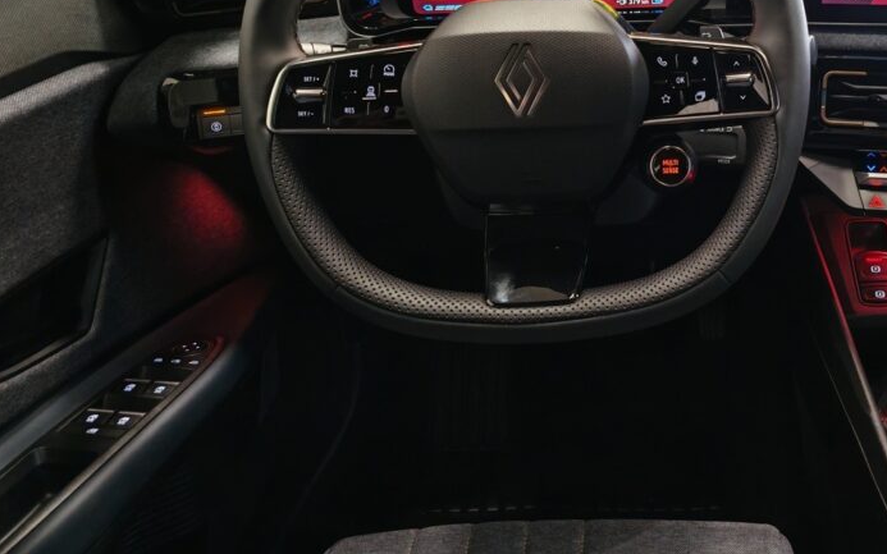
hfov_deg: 52.1
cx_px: 644
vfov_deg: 34.7
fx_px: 870
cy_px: 146
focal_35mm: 36
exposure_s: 1/50
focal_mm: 5.4
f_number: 1.6
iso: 200
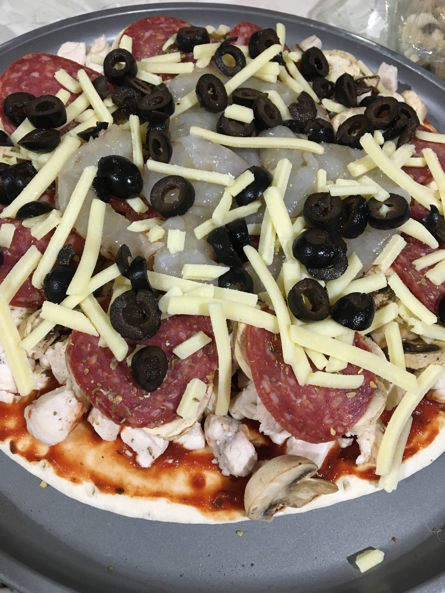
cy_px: 296
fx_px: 497
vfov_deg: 61.7
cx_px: 222
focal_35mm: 29
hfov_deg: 48.2
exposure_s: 1/25
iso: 200
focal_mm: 4.15
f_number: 2.2
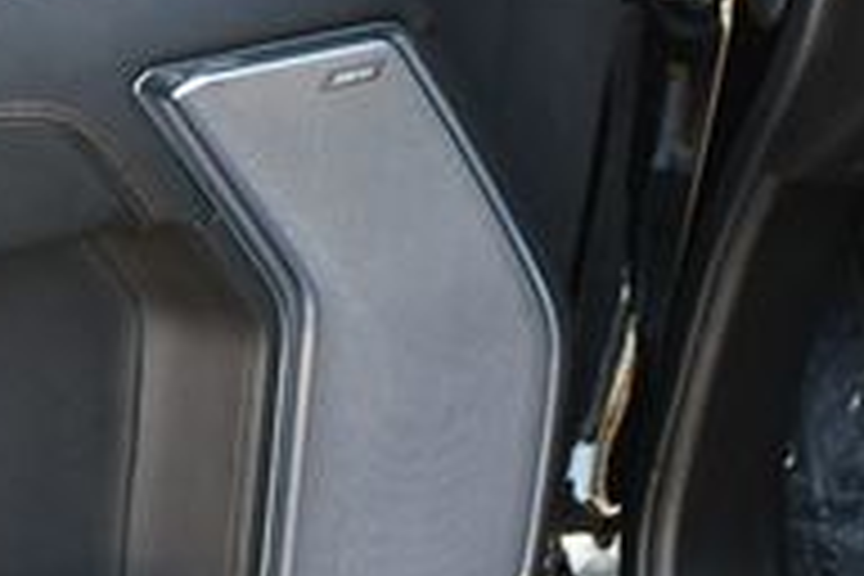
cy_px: 108
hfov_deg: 15.9
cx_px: -351
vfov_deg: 11.4
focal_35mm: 120
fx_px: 2880
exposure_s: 1/250
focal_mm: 18
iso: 800
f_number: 3.5
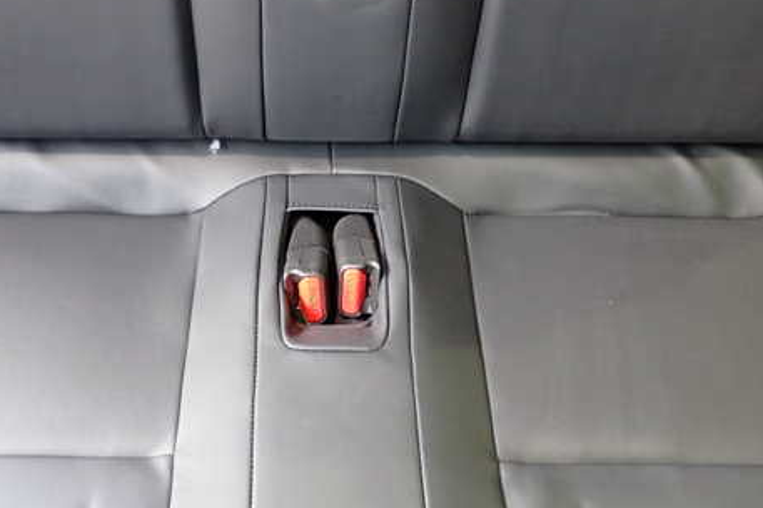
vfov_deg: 32.6
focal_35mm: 41
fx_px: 868
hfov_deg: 47.2
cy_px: 231
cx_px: 306
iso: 500
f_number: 2.3
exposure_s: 1/30
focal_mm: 5.4
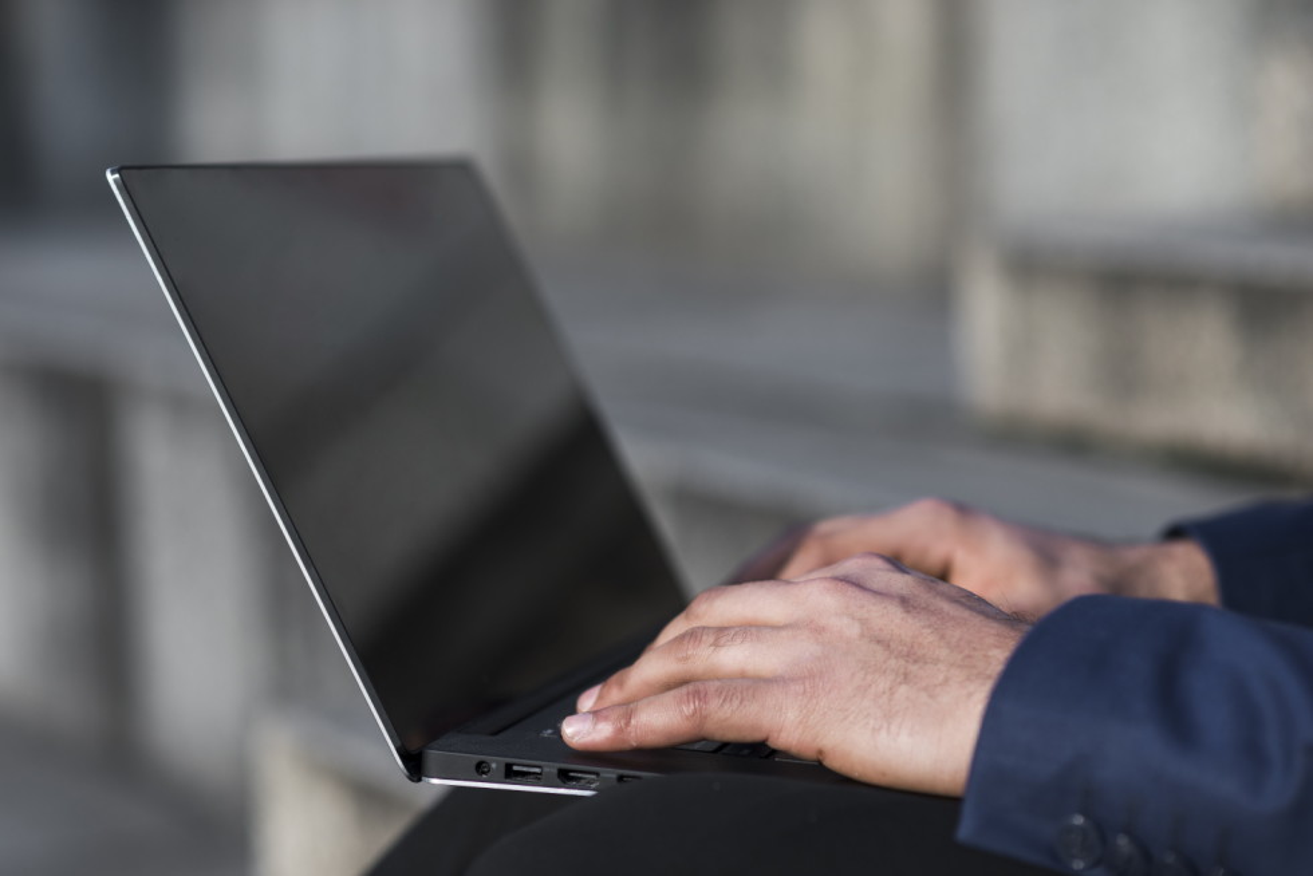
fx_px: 3101
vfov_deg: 16.1
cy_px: 438
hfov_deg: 23.9
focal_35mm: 85
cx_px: 656
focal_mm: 85
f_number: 2.8
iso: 160
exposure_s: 1/3200
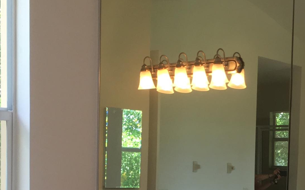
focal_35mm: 85
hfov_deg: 24.1
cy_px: 230
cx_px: 231
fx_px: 707
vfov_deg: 14.8
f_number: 2.2
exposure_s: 1/120
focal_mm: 4.15
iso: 40
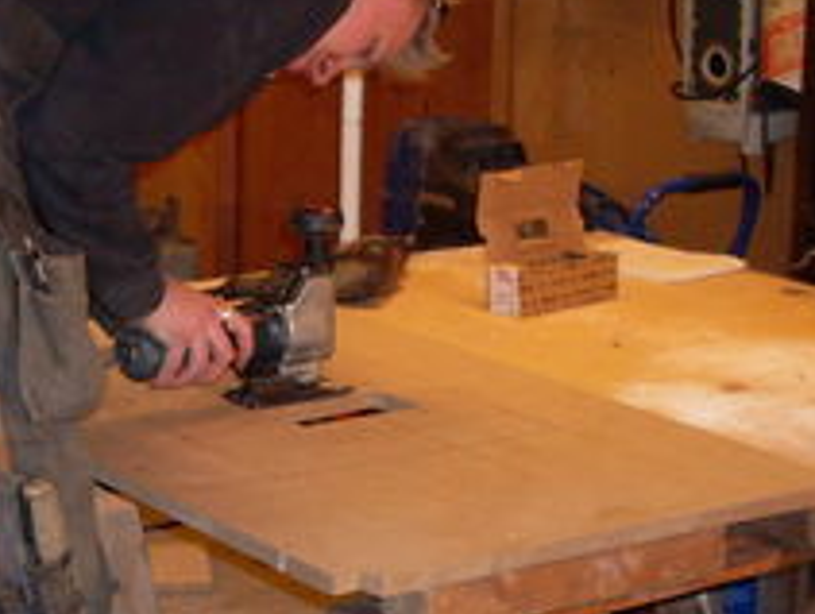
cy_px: 595
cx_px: 212
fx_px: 2712
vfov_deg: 12.8
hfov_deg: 17.0
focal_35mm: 115
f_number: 2.8
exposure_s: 1/45
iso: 100
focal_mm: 6.3
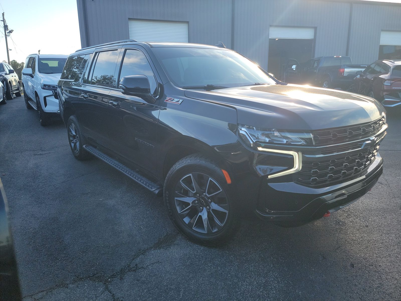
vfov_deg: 56.8
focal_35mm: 24
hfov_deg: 71.6
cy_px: 150
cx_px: 200
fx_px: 278
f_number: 1.8
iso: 50
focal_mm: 6.7
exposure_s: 1/179
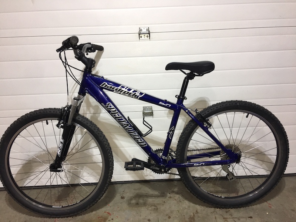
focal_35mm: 29
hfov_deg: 61.7
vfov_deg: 48.2
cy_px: 111
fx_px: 248
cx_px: 148
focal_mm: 4.15
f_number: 2.2
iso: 64
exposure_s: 1/30
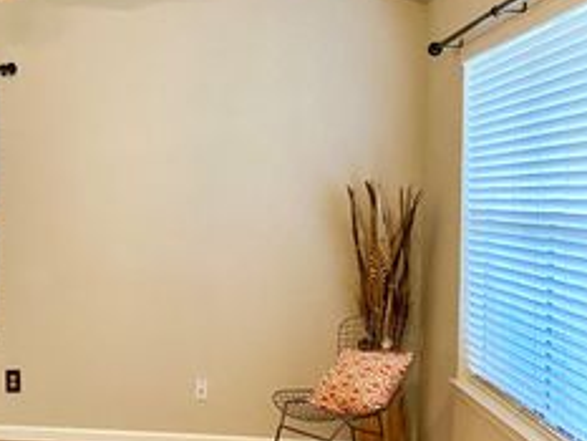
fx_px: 1018
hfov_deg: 30.9
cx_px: 71
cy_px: 233
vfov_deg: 24.4
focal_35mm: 60
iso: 320
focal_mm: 3.99
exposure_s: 1/60
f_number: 1.8
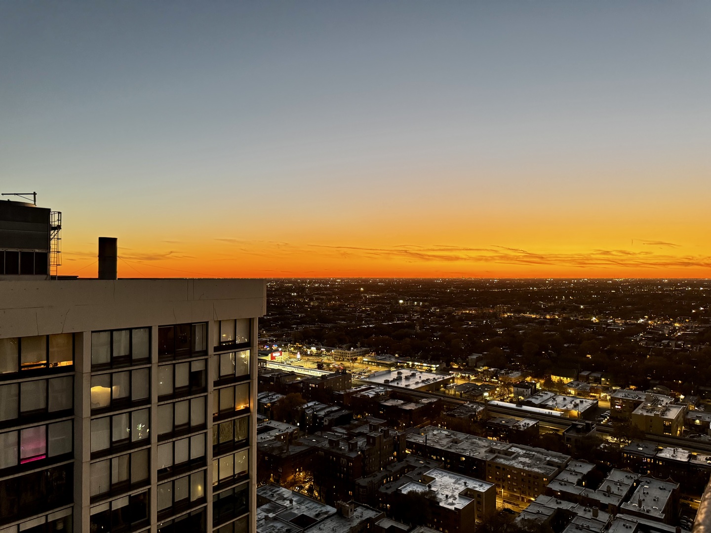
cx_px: 356
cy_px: 266
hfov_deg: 71.6
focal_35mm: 24
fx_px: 493
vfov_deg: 56.8
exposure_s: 1/60
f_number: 1.78
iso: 800
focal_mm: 6.76
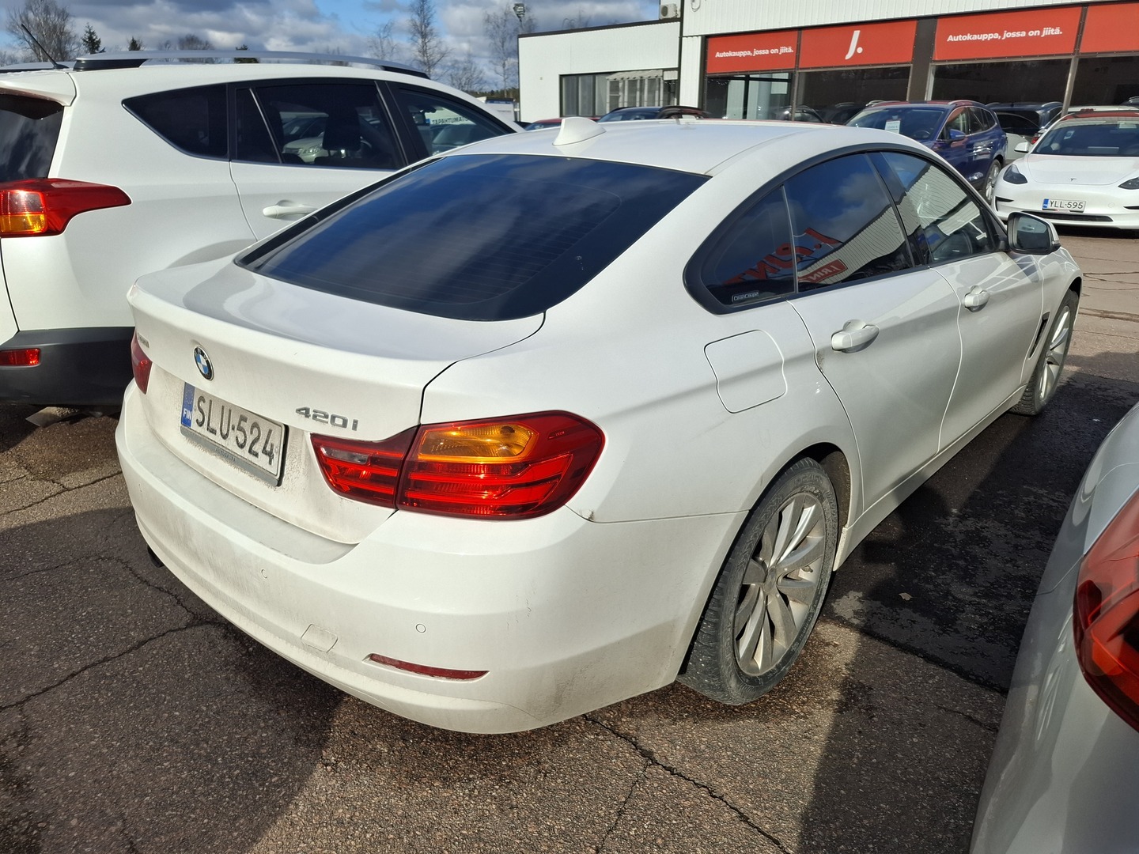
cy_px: 427
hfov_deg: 73.9
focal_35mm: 23
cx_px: 570
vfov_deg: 58.9
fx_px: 757
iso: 50
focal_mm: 5.54
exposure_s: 1/1645
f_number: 1.8
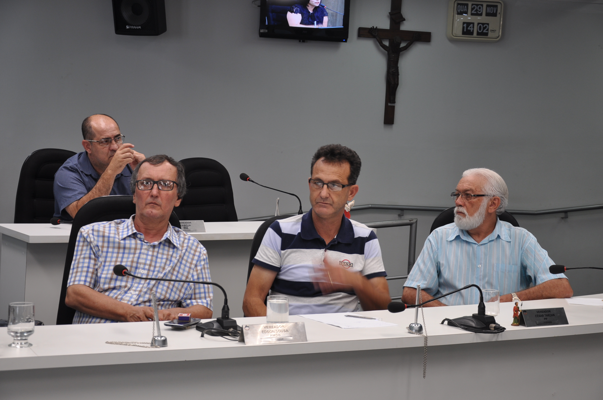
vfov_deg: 18.9
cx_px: 302
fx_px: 1205
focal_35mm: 72
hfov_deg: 28.1
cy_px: 200
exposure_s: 1/25
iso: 200
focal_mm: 48
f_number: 4.8
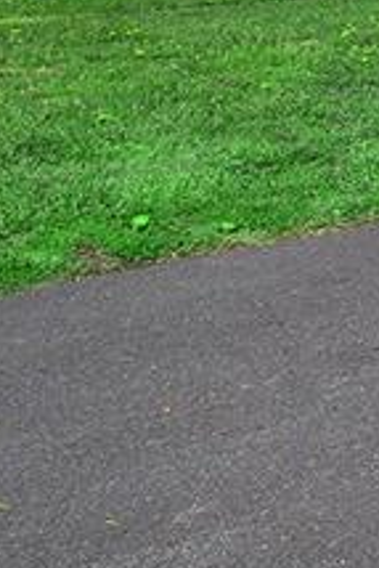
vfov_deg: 22.2
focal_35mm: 84
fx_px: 1324
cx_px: 1569
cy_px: -123
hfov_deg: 7.9
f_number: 11
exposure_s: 1/160
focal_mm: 15
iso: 100
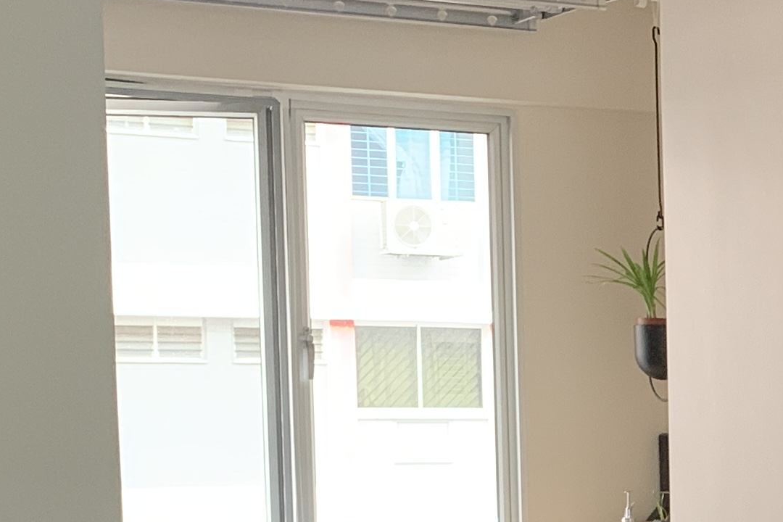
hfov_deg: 18.1
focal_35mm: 101
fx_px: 2197
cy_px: 638
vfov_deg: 13.2
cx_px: 1167
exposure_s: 1/30
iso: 500
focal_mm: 4.25
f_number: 1.8
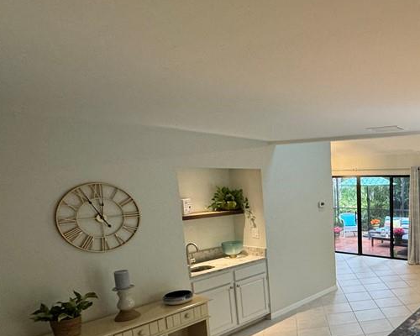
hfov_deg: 52.5
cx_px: 397
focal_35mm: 28
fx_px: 348
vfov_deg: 50.3
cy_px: 233
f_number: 2.2
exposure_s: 1/60
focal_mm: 2.22
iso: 200
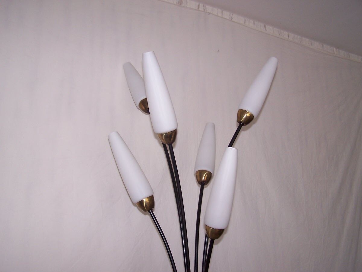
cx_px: 181
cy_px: 136
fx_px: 397
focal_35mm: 38
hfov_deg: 49.0
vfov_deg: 37.7
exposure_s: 1/60
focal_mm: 6.3
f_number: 2.8
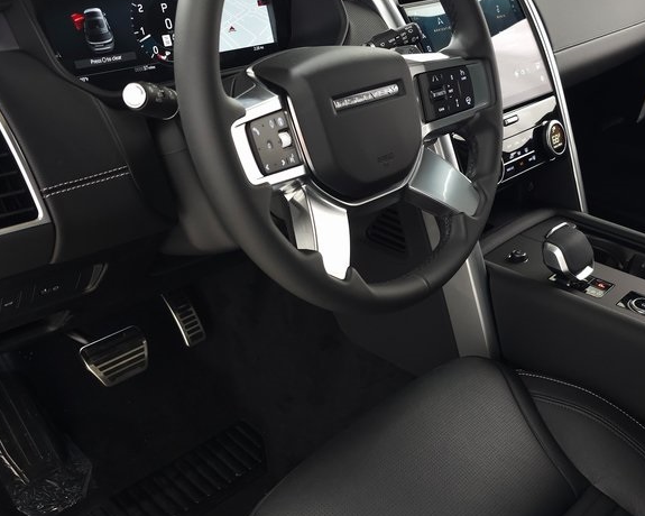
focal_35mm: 40
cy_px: 297
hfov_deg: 45.7
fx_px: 764
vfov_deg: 37.3
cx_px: 369
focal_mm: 6.3
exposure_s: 1/60
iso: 200
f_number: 1.7
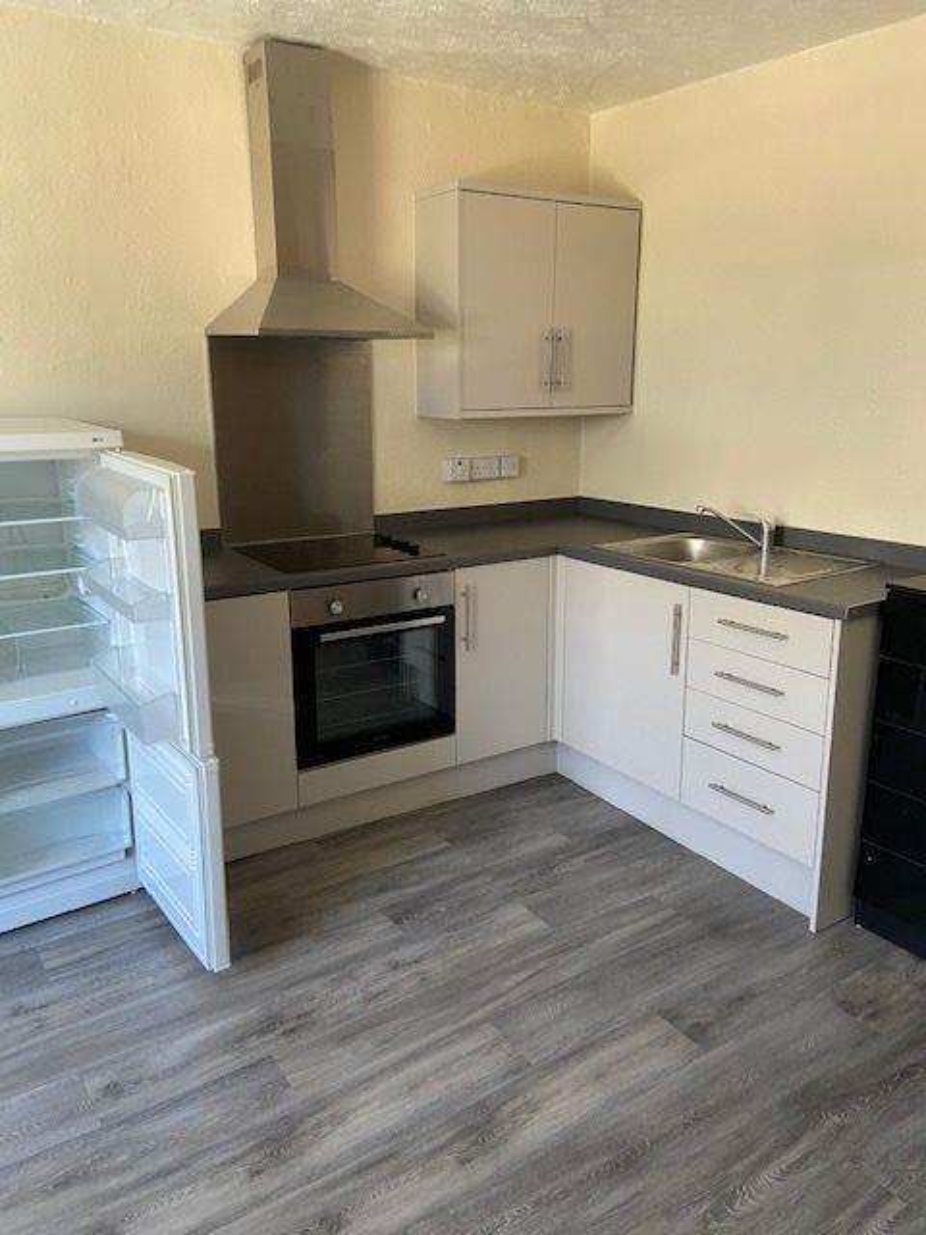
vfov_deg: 67.3
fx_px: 927
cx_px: 463
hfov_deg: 53.1
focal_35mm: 26
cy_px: 618
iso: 160
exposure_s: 1/60
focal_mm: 4.25
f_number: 1.8
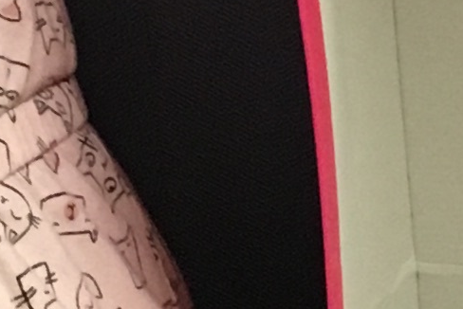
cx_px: 170
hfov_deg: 8.3
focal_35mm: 249
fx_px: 3204
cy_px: -39
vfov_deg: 5.5
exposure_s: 1/30
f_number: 2.2
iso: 160
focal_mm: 4.15
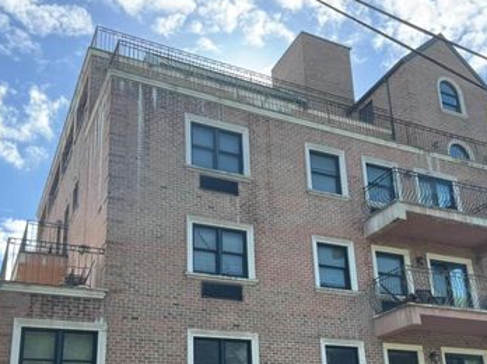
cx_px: 262
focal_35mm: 41
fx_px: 576
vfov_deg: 34.2
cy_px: 278
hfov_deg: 45.8
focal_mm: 6.76
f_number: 1.78
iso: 80
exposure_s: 1/756
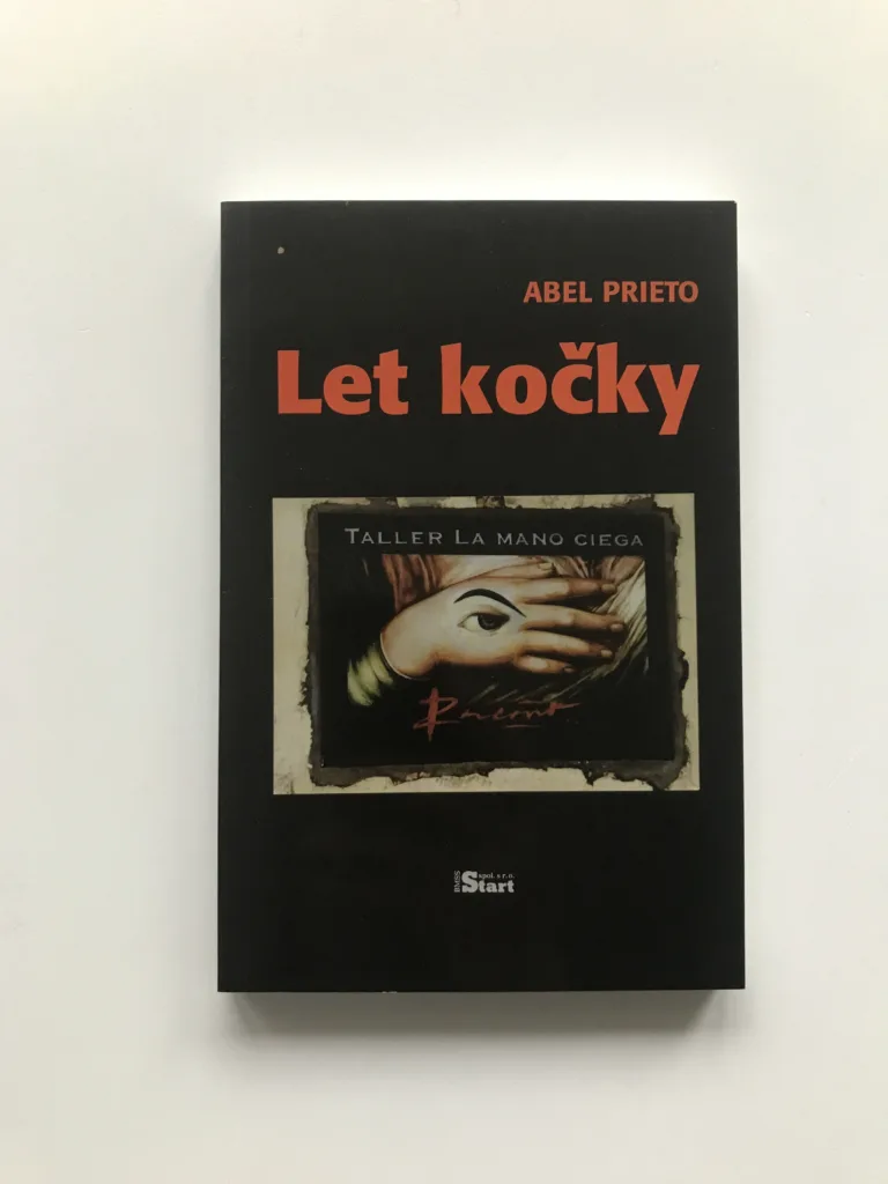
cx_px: 444
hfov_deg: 49.7
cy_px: 592
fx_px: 958
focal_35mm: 28
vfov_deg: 63.4
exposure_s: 1/25
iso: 40
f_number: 1.8
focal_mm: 3.99
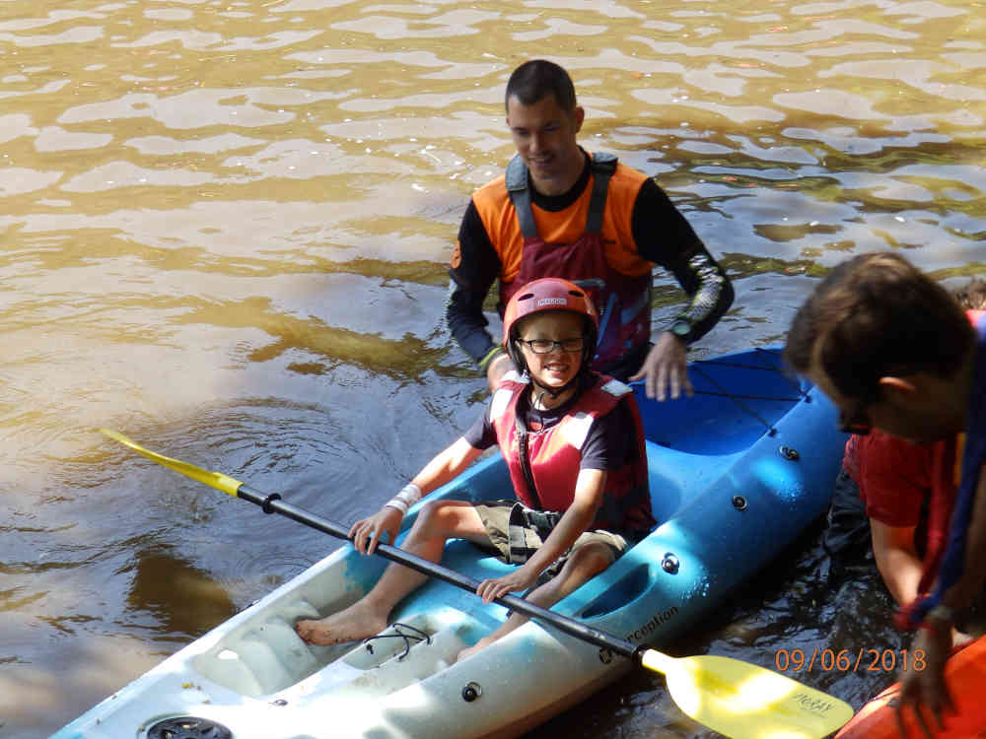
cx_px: 493
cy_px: 370
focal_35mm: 100
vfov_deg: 14.8
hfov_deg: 19.6
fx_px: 2848
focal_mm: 17.9
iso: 80
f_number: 4.6
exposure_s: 1/80
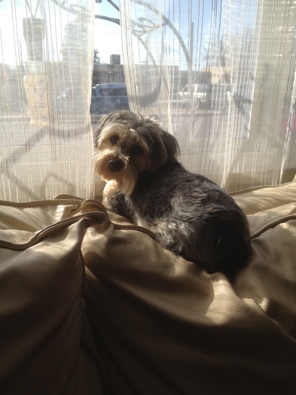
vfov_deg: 52.6
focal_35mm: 35
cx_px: 148
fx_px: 399
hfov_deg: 40.7
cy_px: 198
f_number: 2.4
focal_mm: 4.28
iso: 64
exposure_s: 1/673
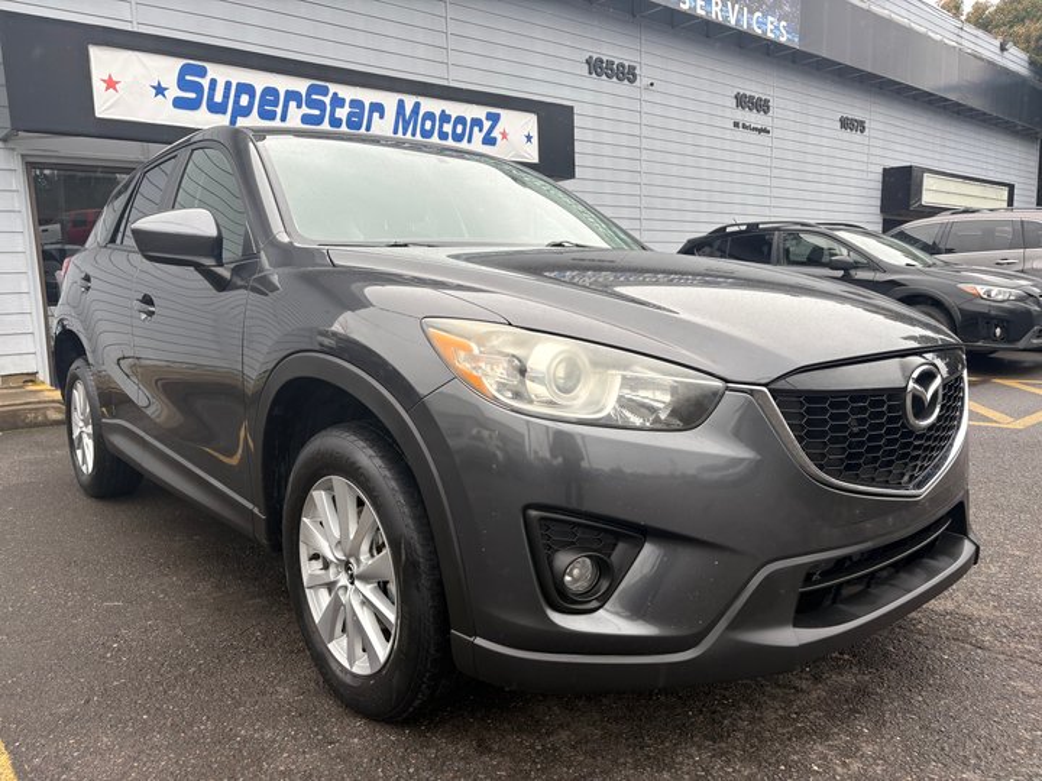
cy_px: 390
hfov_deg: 67.3
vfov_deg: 53.1
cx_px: 521
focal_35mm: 26
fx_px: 783
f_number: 1.6
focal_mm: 5.96
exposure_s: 1/523
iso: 50
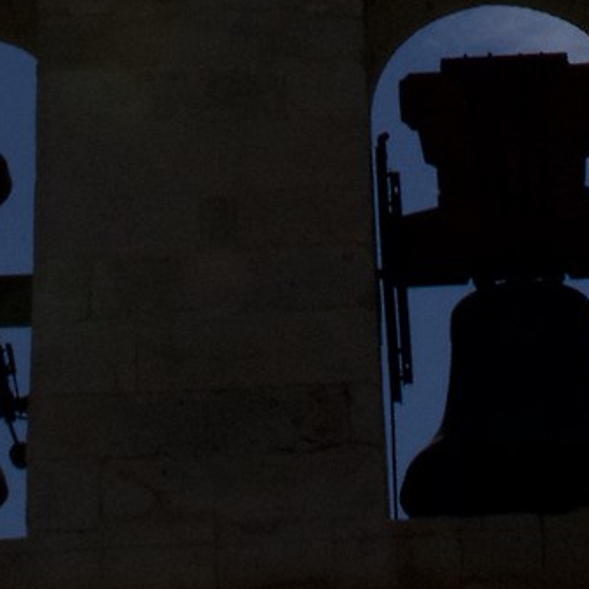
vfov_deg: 10.1
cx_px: 298
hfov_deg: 10.7
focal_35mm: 164
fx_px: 3157
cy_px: -468
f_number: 22
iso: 800
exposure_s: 1/2500
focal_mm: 18
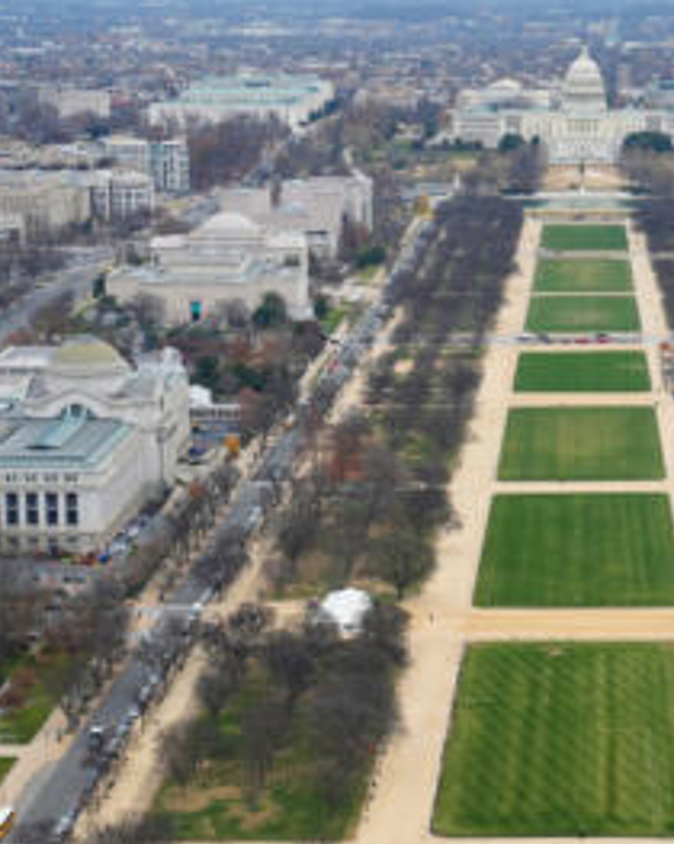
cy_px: 419
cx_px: 549
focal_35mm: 100
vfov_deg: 19.2
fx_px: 2496
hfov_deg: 15.3
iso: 400
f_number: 5.6
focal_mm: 70
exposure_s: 1/500
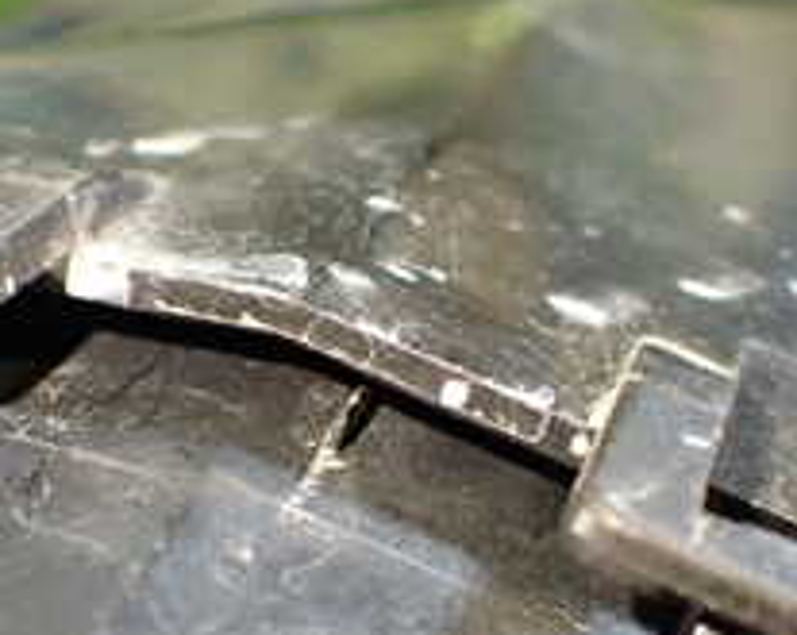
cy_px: 450
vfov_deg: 18.0
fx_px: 2002
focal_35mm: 85
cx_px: 354
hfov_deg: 22.5
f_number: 2.3
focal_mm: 5.4
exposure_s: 1/60
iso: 800
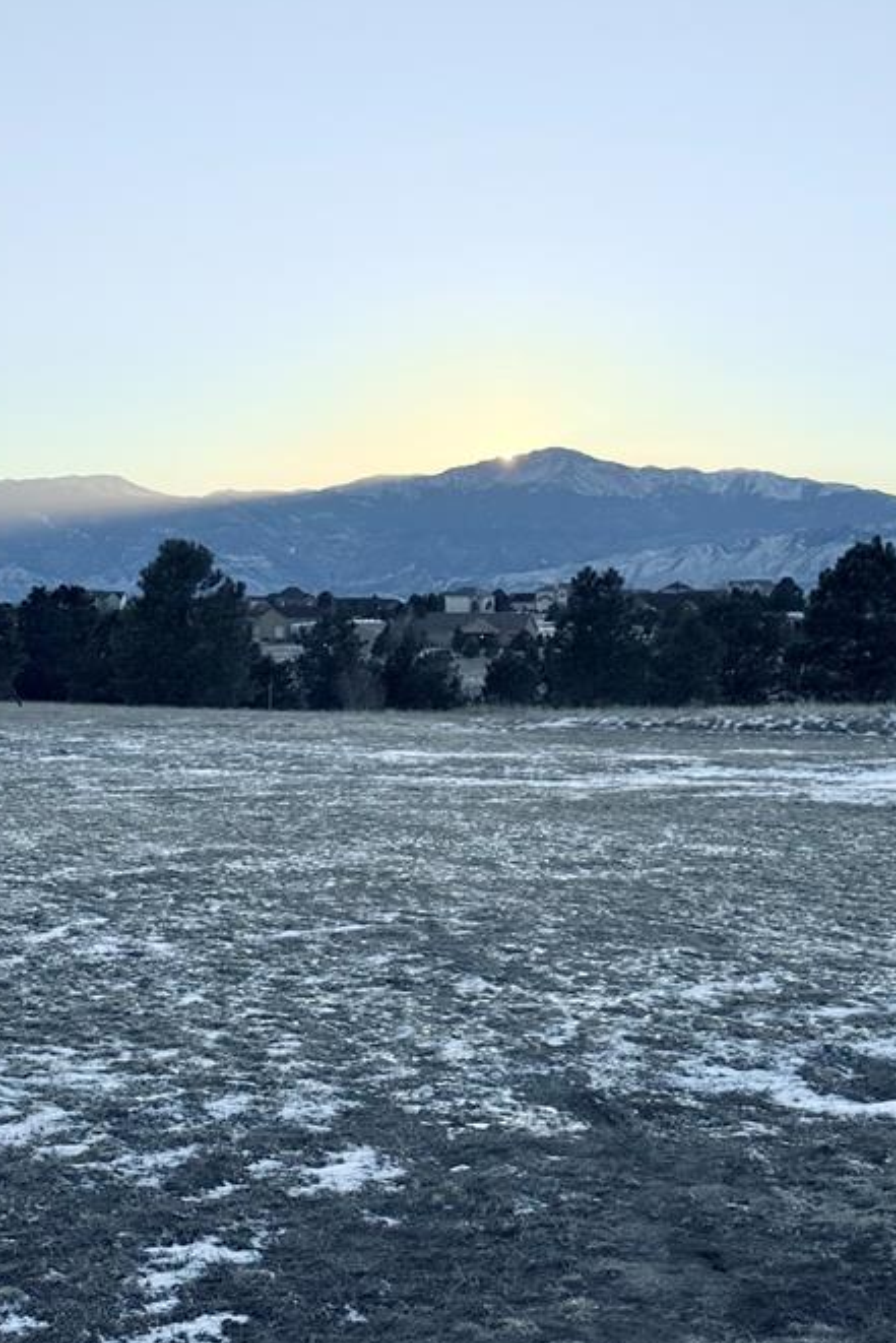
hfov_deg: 23.4
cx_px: 528
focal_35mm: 58
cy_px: 626
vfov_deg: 34.5
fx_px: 2164
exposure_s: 1/6024
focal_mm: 6.76
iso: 64
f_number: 1.78
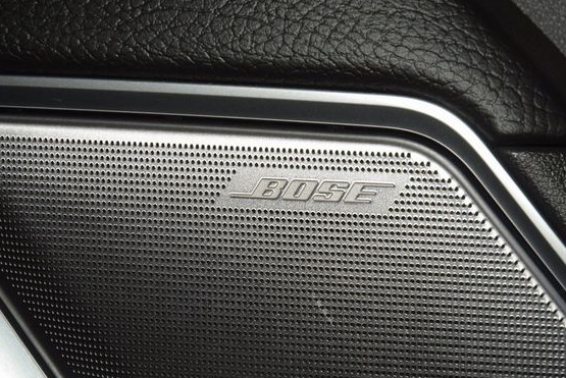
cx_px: 321
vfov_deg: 11.3
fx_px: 1904
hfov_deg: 16.9
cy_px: 212
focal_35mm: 121
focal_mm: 70
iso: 100
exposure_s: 1/125
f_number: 8
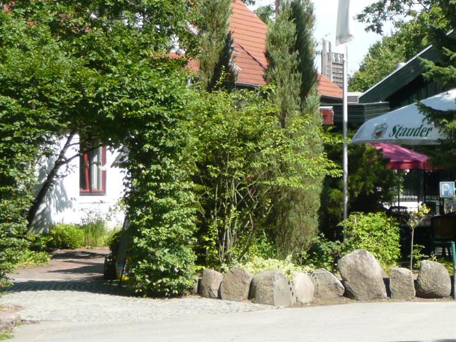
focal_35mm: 153
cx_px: 363
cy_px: 121
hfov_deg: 12.9
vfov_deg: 9.7
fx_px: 2014
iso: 100
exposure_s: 1/250
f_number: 4.5
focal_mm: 11
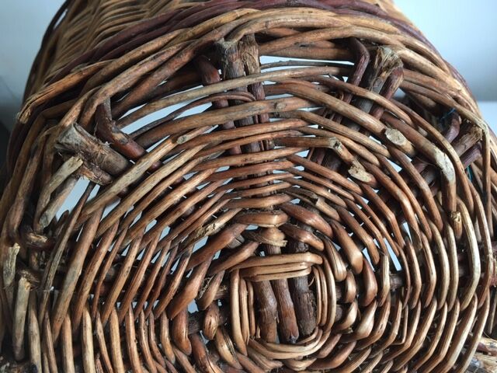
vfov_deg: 48.2
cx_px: 248
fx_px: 416
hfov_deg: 61.7
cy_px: 186
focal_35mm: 29
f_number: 2.2
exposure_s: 1/33
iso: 40
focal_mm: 4.15
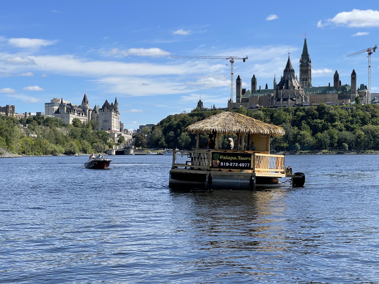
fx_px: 701
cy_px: 142
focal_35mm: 64
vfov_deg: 22.9
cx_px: 190
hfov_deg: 30.3
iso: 20
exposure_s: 1/1468
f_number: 2.2
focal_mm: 7.5
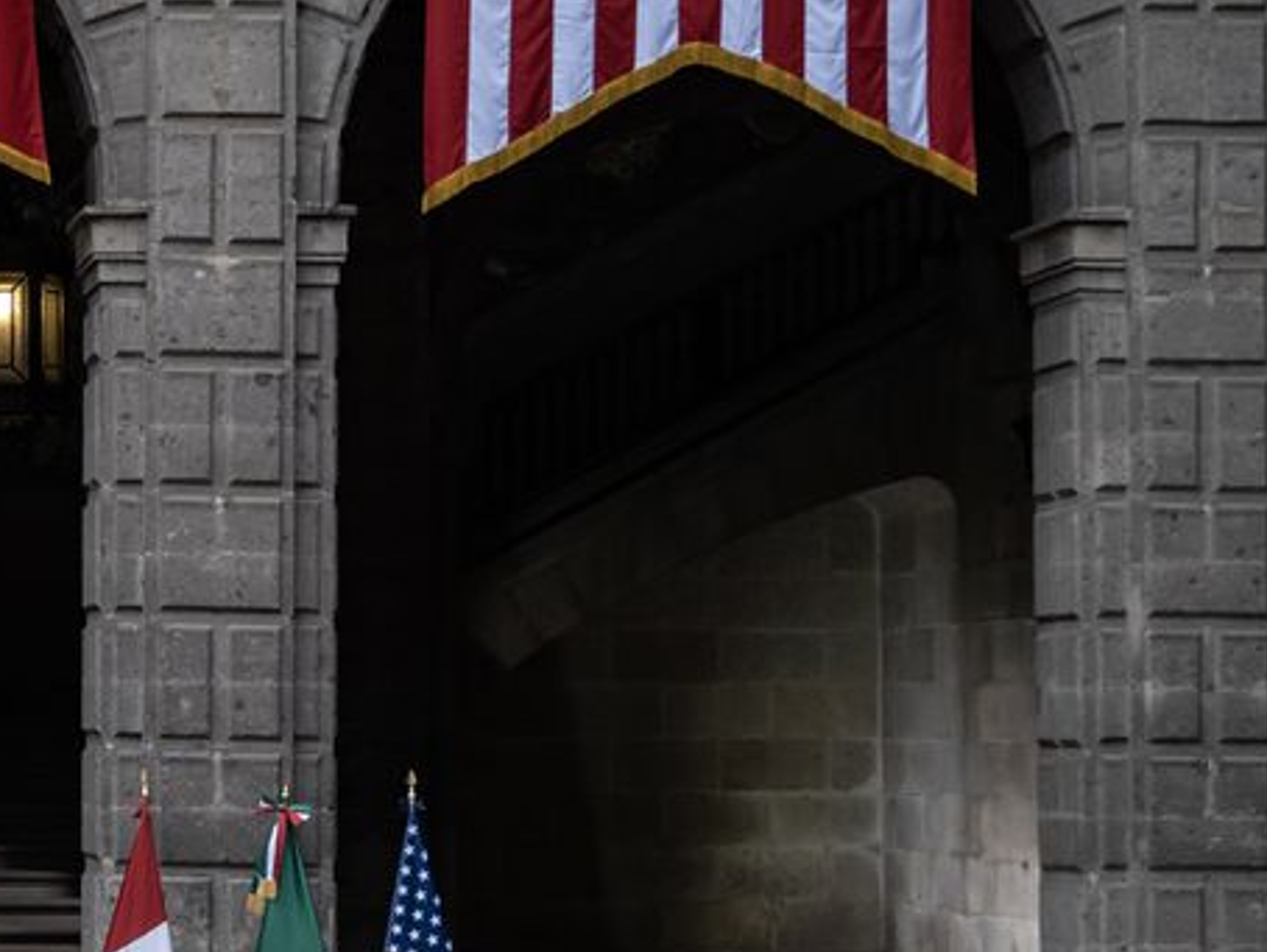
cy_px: 380
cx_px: -285
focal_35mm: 127
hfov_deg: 14.9
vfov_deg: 11.7
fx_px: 4651
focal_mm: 50
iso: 1250
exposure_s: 1/400
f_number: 5.6
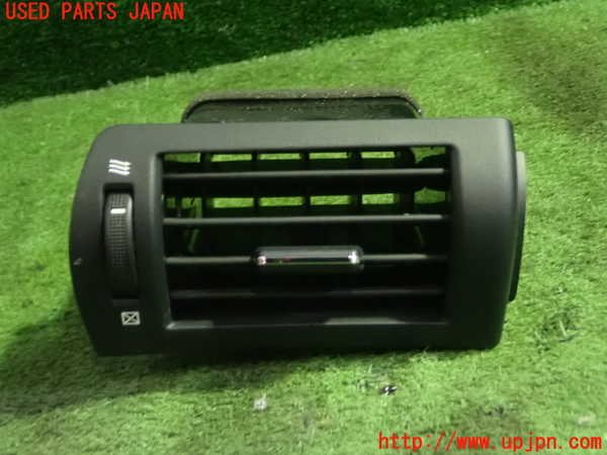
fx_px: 824
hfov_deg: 40.4
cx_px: 304
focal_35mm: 47
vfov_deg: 30.9
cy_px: 228
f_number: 3.1
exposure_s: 1/8
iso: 1600
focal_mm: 8.4
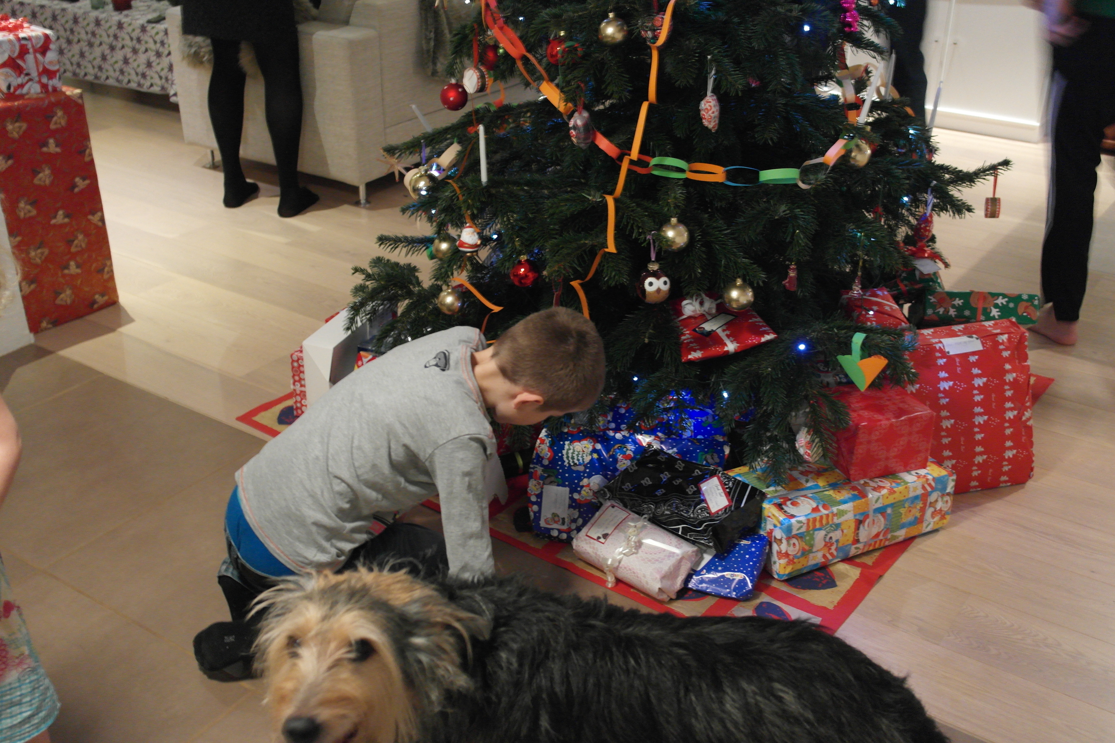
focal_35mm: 36
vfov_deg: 36.9
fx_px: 1115
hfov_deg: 53.1
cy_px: 372
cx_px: 558
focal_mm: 24
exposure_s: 1/8
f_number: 4
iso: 1600
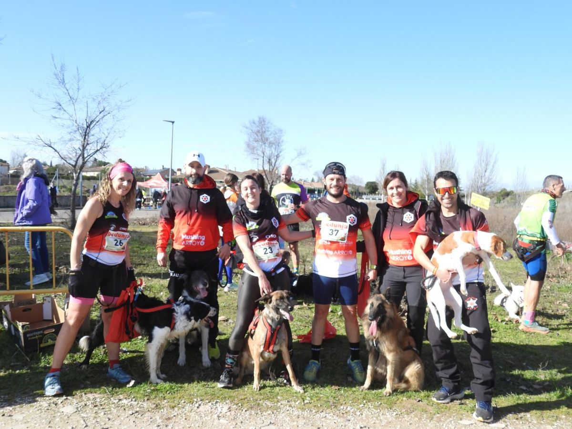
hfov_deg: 60.0
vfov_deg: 46.8
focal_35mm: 30
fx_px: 496
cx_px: 286
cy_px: 214
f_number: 3.2
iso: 100
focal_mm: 5.4
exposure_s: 1/800
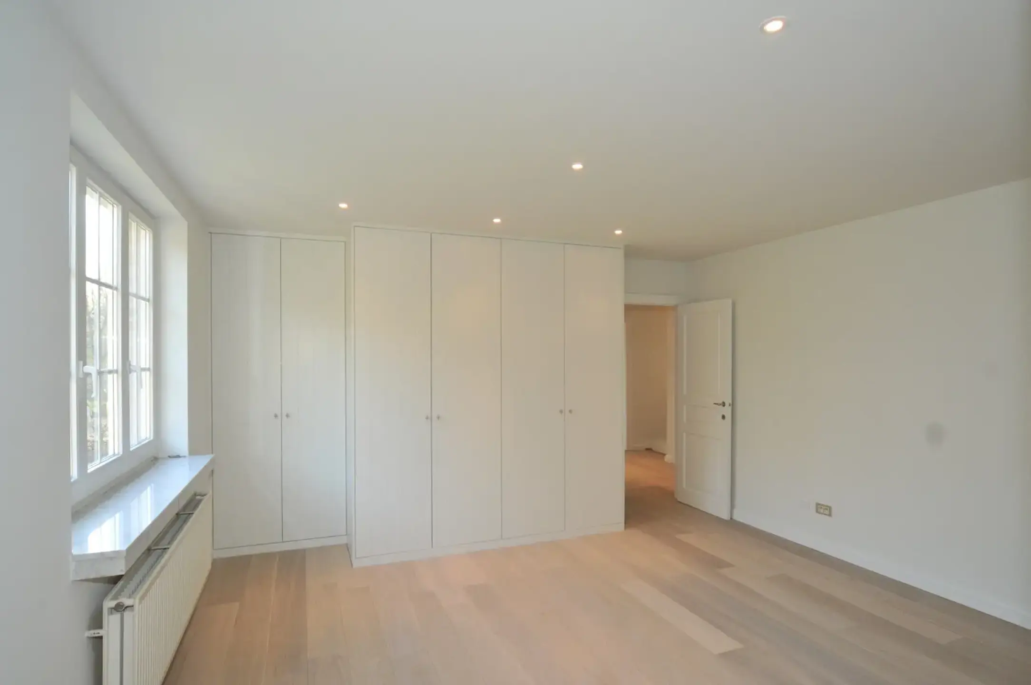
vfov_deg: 67.2
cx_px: 516
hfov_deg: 90.1
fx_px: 515
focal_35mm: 18
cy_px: 342
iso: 500
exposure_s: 1/60
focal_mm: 12
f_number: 5.6
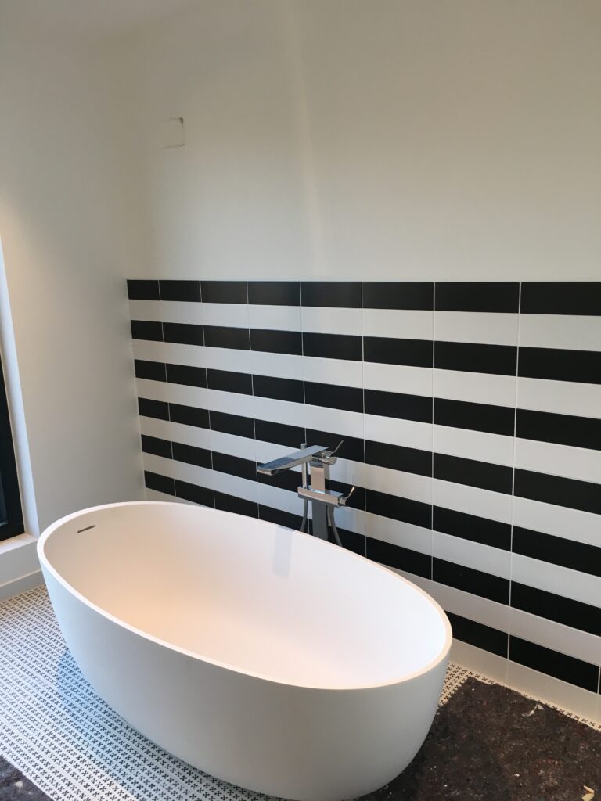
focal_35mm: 29
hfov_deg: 48.2
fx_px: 671
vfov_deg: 61.7
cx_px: 300
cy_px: 400
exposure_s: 1/33
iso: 25
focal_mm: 4.15
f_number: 2.2
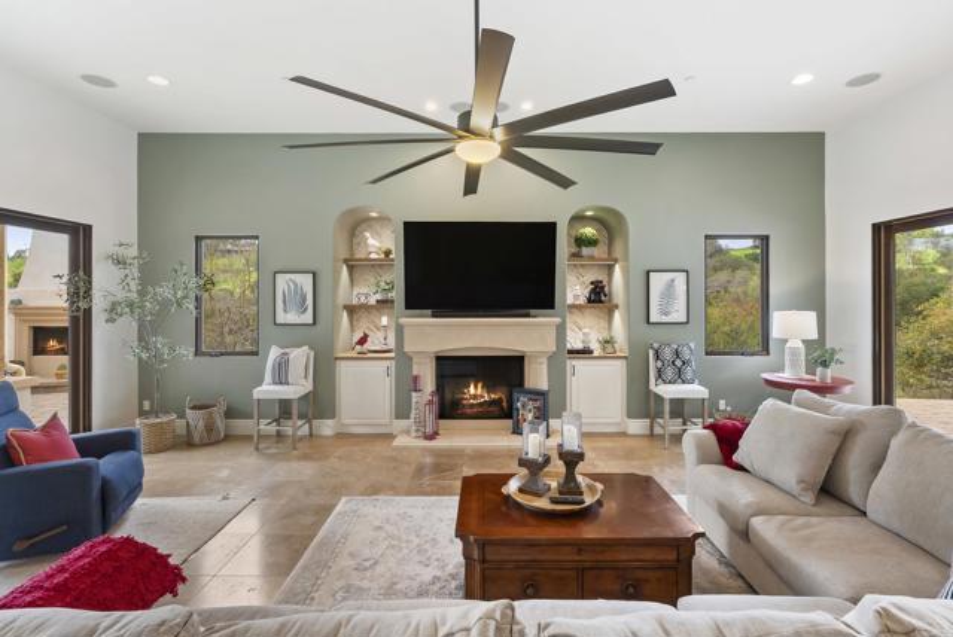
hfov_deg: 96.7
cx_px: 476
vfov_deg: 73.9
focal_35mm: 16
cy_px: 318
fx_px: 424
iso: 500
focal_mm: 16
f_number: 8
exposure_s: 1/8
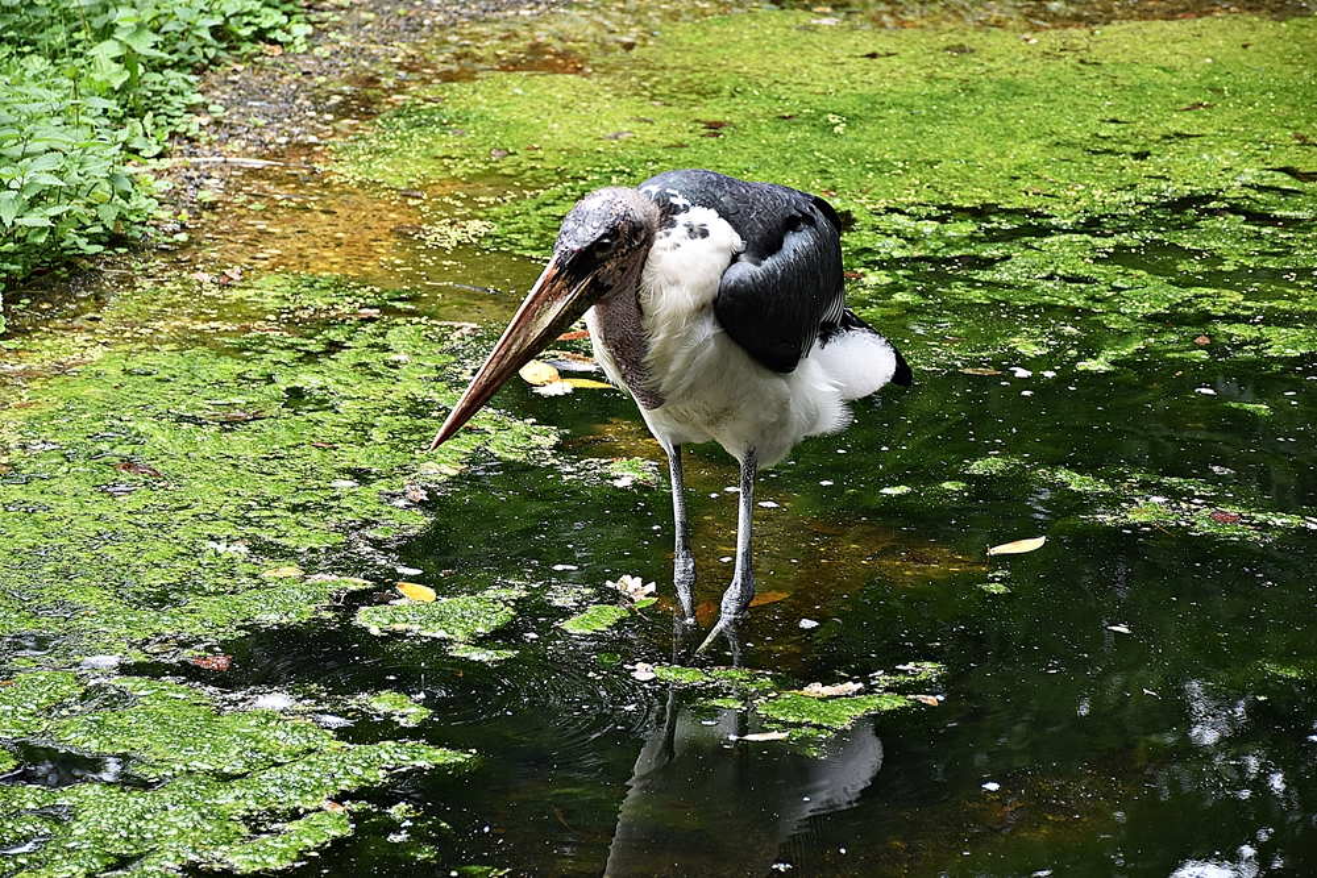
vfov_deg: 10.2
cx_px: 658
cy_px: 439
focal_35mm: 135
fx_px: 4939
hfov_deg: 15.2
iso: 400
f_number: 5.6
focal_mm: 90
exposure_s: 1/125
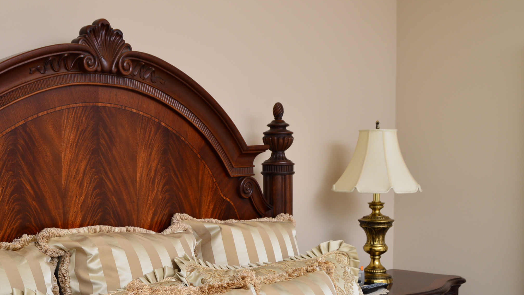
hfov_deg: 43.1
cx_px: 175
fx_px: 653
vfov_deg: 24.9
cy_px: 244
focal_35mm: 47
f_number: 5.6
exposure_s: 1/200
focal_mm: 20
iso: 200
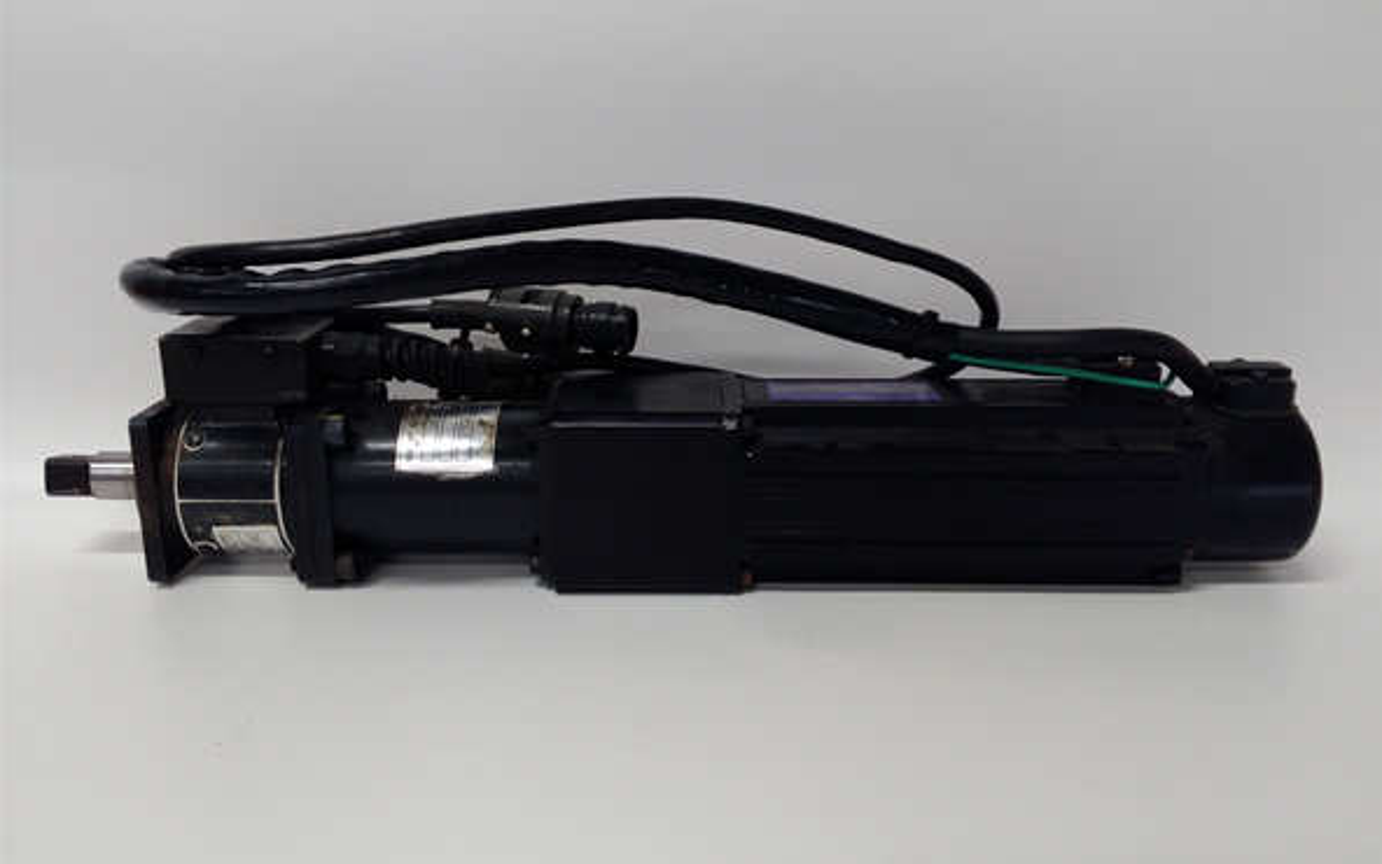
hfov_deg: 64.6
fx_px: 1092
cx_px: 698
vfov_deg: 43.1
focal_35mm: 29
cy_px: 409
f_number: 2
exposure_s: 1/33
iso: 224
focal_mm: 3.79
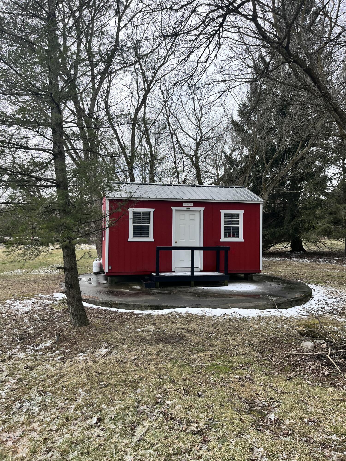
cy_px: 230
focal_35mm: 26
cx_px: 173
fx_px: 347
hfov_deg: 53.1
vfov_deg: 67.3
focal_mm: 5.1
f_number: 1.6
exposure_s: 1/1600
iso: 50
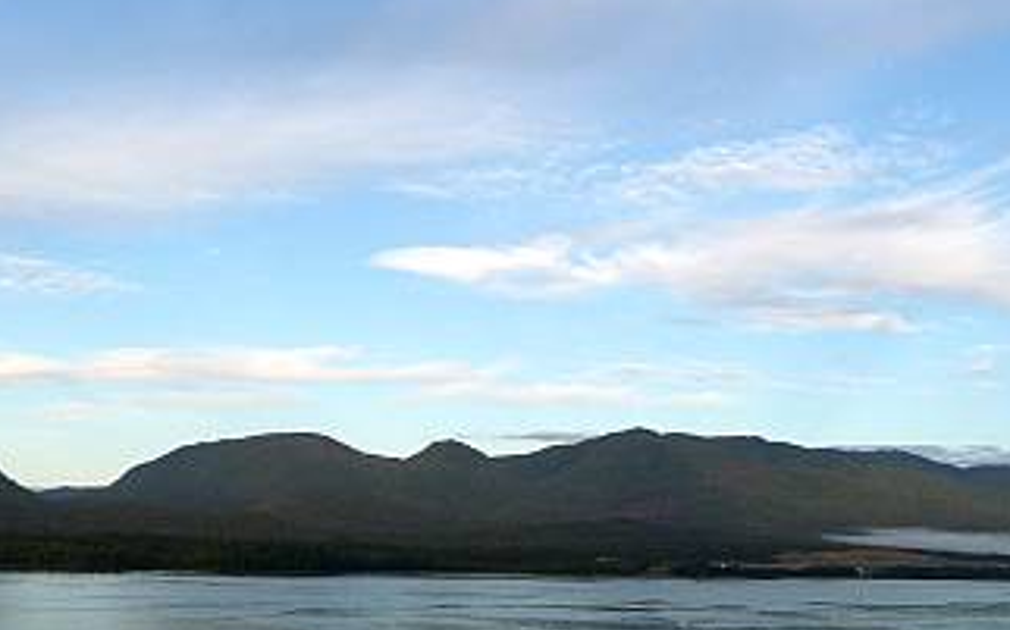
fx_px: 1348
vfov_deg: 25.7
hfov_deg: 41.0
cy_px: 533
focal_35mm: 49
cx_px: 470
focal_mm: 4.7
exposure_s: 1/500
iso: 100
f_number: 3.3
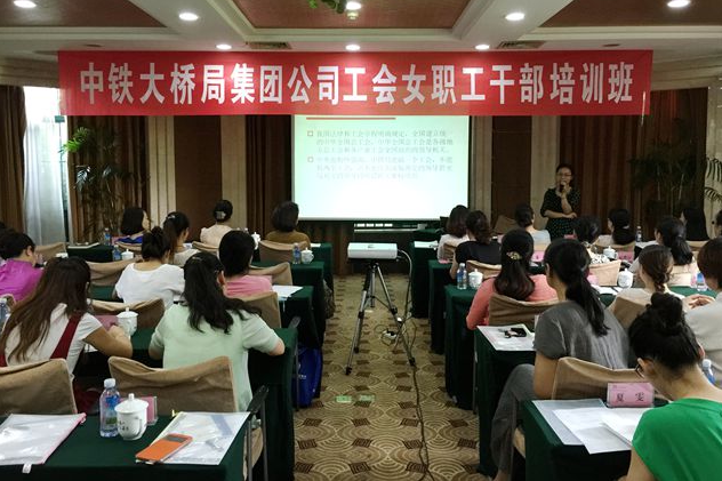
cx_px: 367
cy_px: 213
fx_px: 622
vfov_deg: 42.2
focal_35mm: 31
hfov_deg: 60.3
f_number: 2.2
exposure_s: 1/15
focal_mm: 4.15
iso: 125
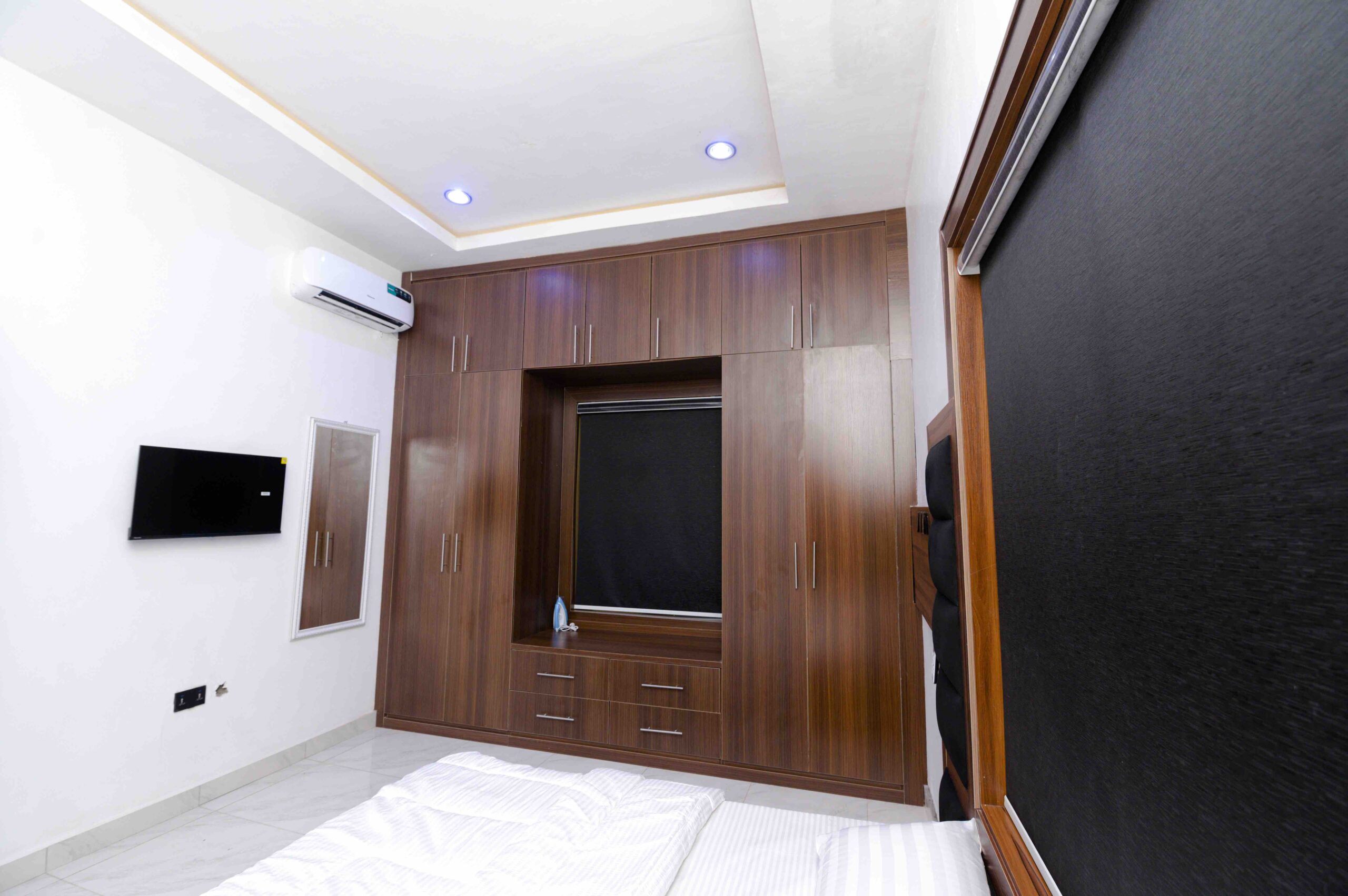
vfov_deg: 77.2
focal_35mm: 15
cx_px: 674
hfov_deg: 100.4
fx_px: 561
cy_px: 448
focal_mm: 15
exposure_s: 1/200
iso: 1000
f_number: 5
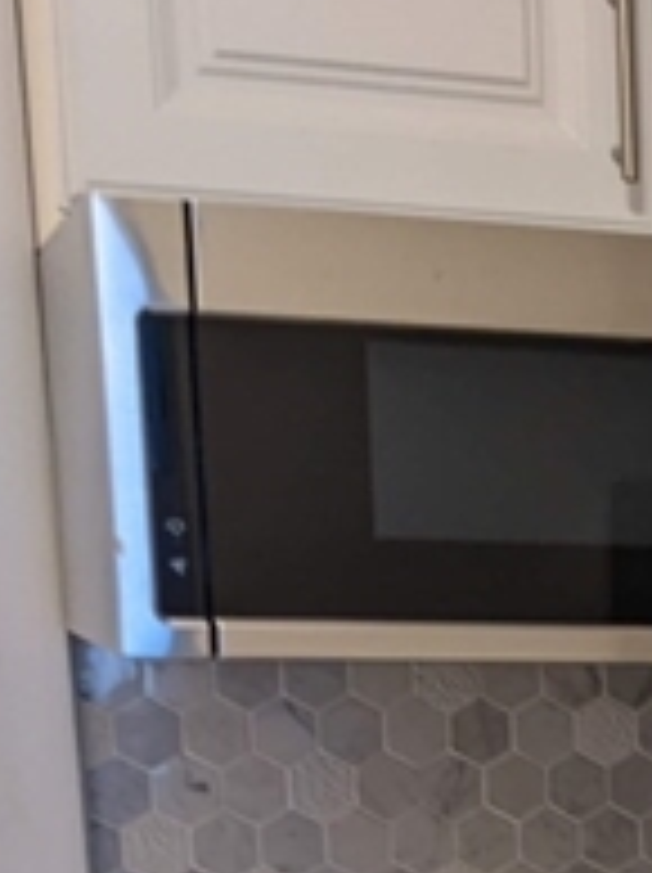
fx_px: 2693
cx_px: 1115
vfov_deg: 16.9
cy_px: 1260
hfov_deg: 12.7
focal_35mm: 107
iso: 104
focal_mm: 4.38
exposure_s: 1/24
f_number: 1.73
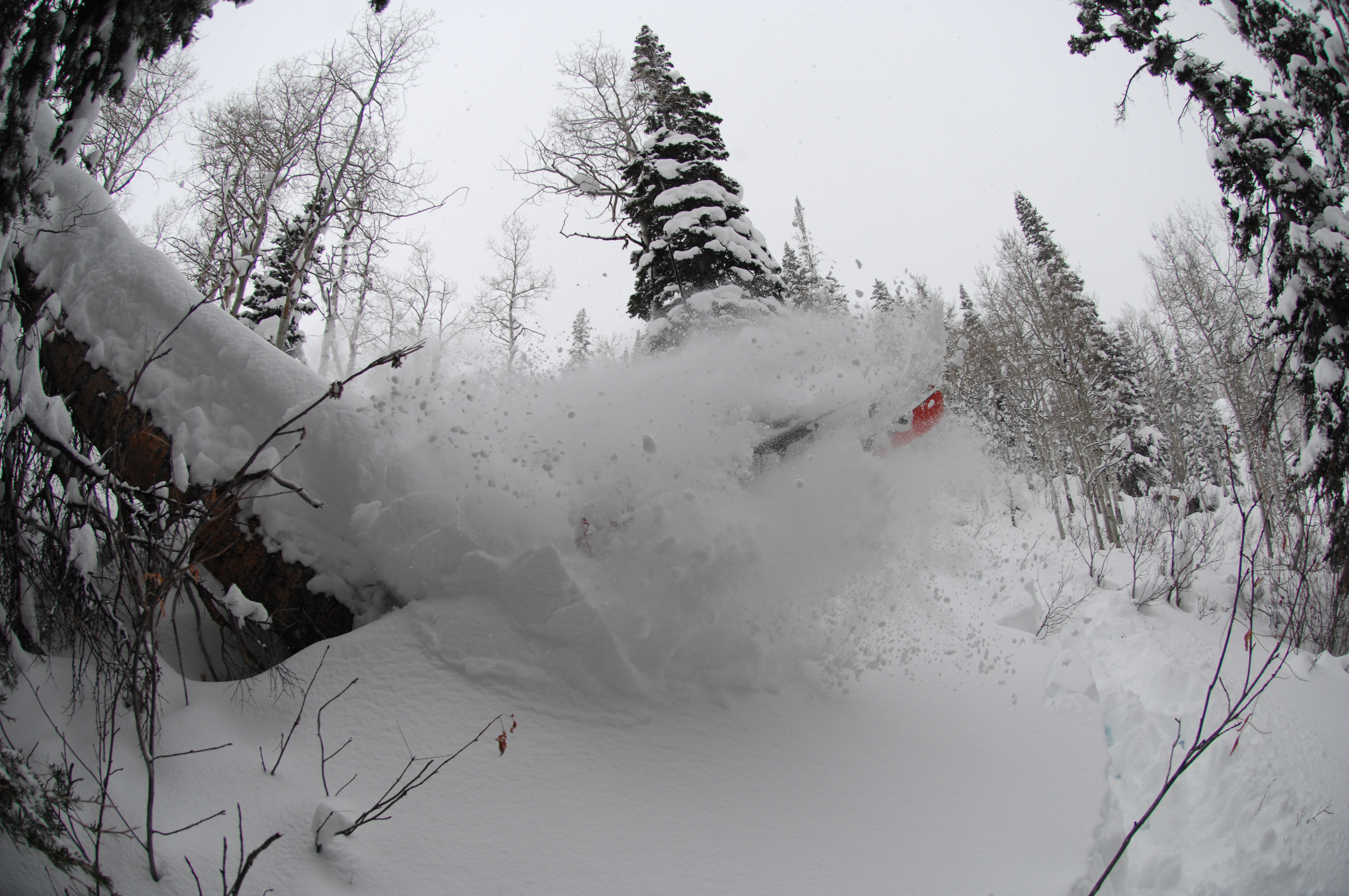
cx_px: 674
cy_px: 448
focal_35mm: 16
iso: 200
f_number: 5
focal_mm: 10.5
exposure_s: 1/800
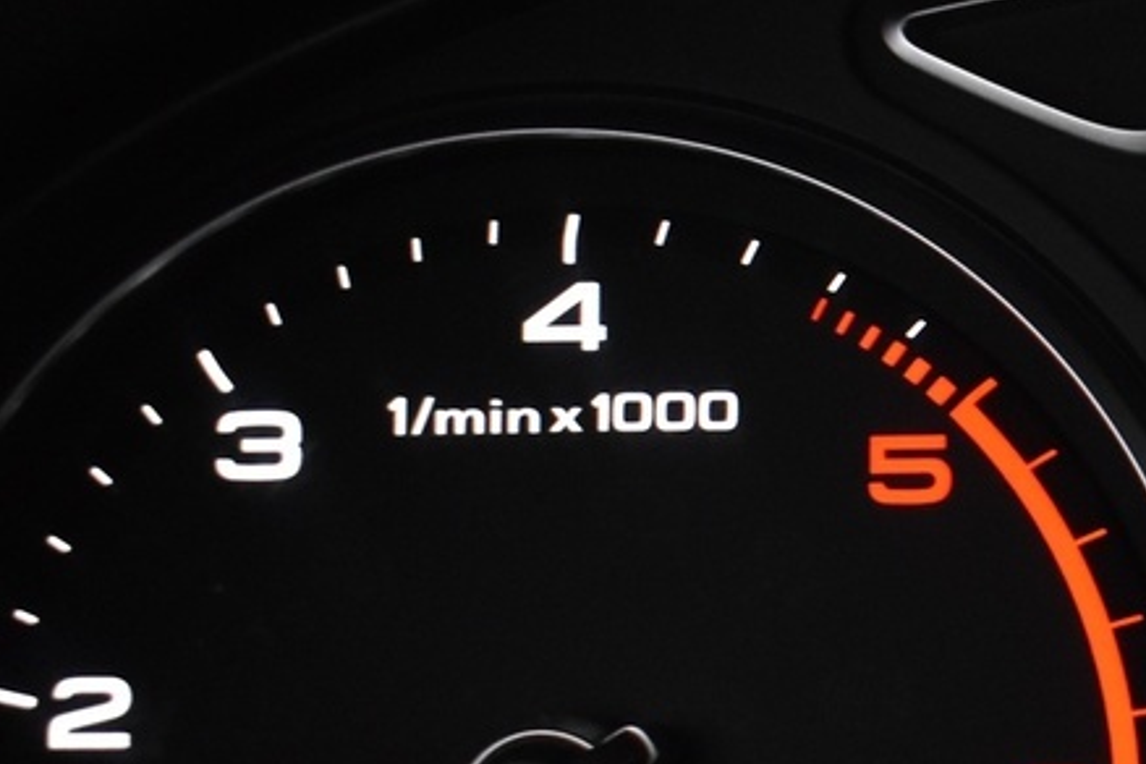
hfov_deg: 16.7
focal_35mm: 111
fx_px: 3533
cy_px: 565
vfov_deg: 12.3
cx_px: 1743
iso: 1400
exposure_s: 1/30
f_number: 3.8
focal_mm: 20
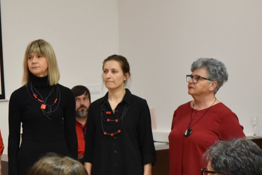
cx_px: 13
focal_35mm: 106
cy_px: 156
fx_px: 772
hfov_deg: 18.8
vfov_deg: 12.8
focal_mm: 35
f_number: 4.2
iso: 900
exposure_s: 1/30
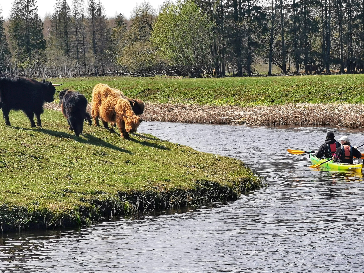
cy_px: 109
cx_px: 188
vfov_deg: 9.1
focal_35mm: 163
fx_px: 1714
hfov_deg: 12.1
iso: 50
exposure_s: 1/570
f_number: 3.4
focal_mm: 14.46
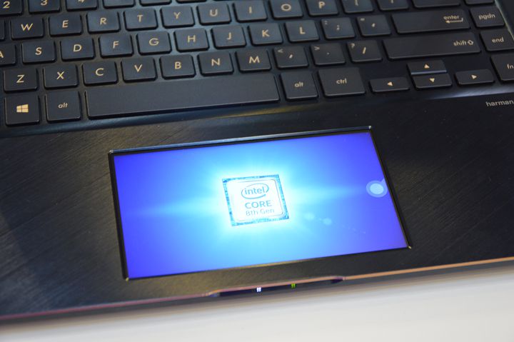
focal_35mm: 78
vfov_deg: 17.5
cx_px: 257
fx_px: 1113
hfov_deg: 26.0
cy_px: 171
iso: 500
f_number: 5
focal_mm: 52
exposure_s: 1/15
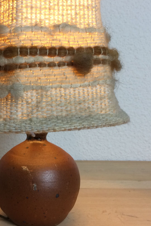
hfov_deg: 27.2
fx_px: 308
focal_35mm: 49
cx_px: 43
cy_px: 93
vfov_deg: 40.2
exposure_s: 1/33
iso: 50
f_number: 2.2
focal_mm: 4.15
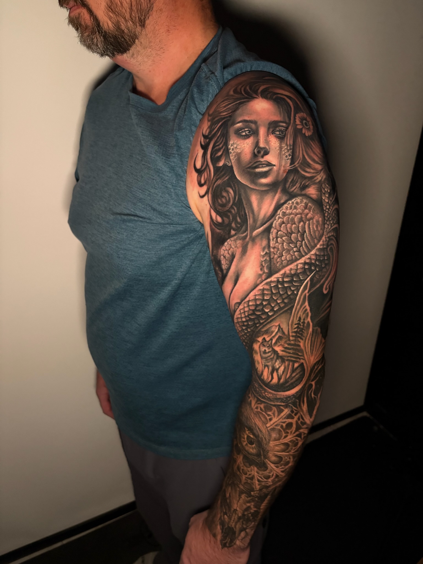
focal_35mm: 26
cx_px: 212
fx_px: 424
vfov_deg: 67.3
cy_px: 282
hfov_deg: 53.1
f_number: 1.6
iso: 640
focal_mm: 5.96
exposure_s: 1/40
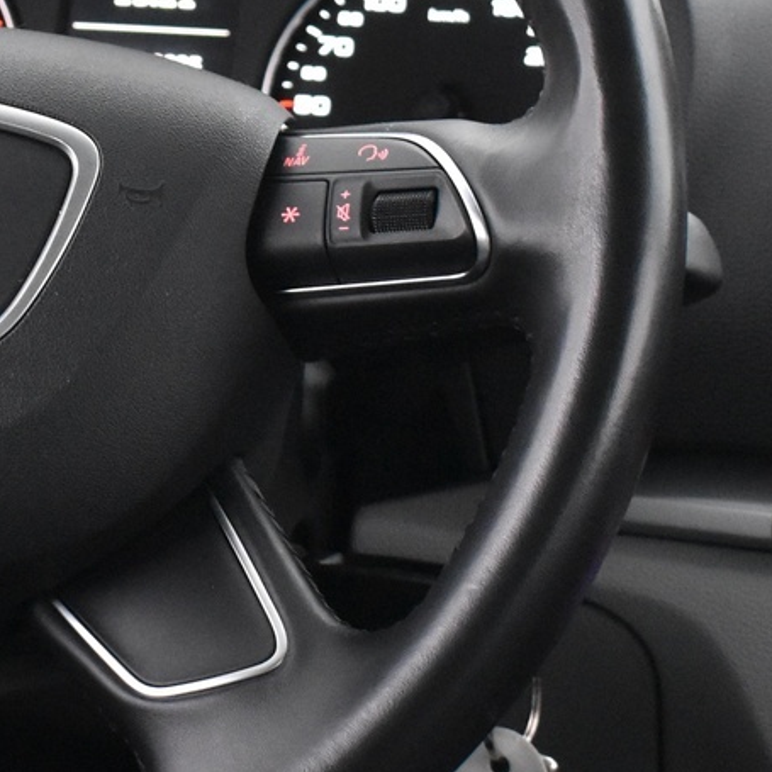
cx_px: -163
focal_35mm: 132
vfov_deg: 13.2
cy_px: 231
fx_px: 3318
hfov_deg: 12.9
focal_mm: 29
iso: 3200
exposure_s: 1/25
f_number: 4.2
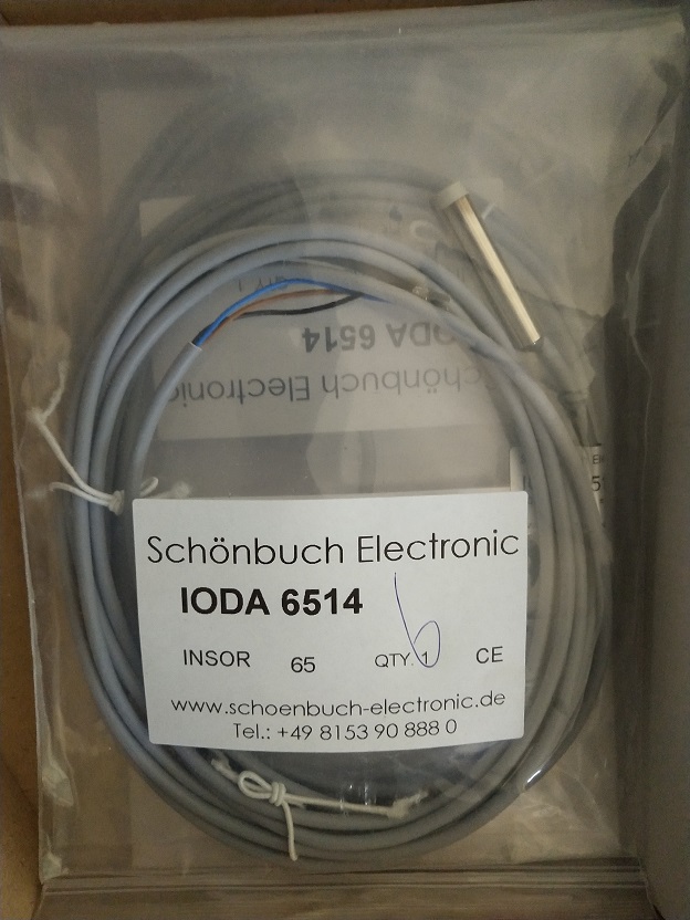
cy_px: 460
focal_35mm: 30
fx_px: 797
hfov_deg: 46.8
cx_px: 345
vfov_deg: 60.0
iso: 525
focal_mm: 3.95
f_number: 1.8
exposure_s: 1/33.3
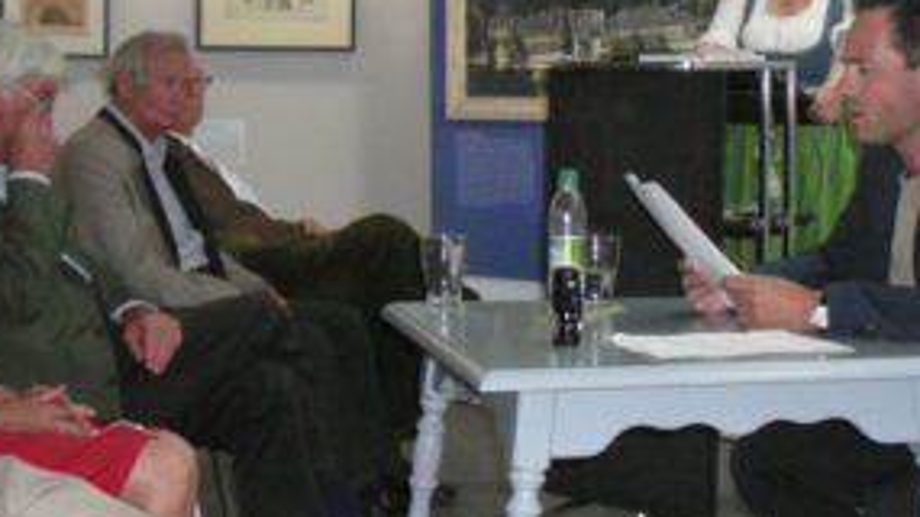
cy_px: 142
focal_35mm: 75
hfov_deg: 28.2
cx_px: 494
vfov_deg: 16.0
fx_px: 1829
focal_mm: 7.3
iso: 400
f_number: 3.4
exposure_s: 1/30
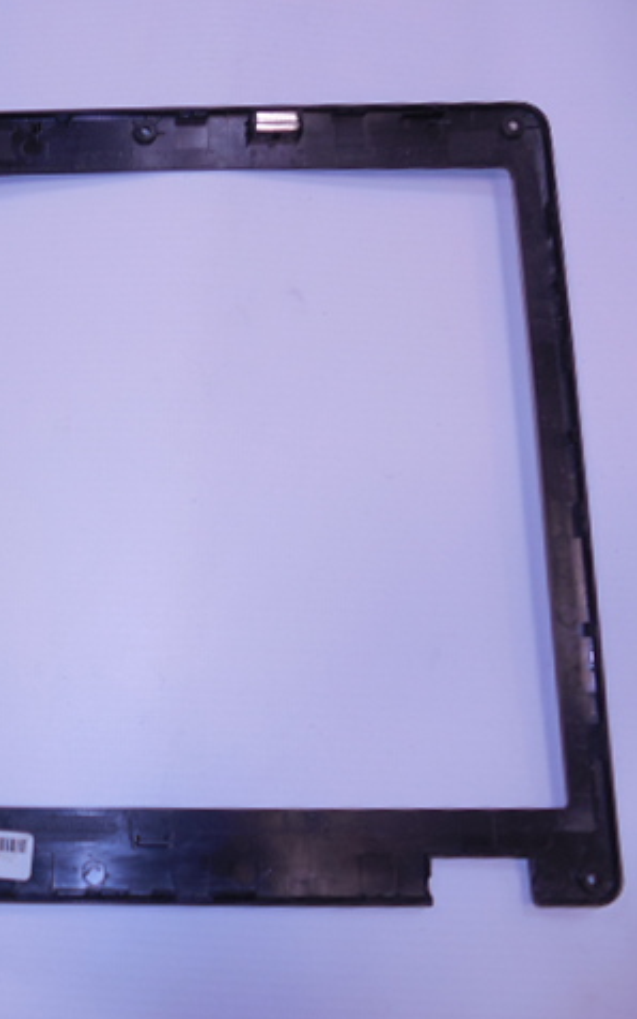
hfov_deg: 31.4
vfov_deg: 52.8
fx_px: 1028
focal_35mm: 37
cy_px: 511
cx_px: -26
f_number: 3.5
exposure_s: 1/40
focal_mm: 4.6
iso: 125
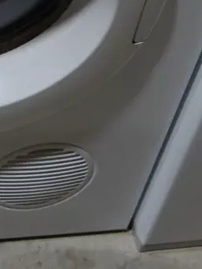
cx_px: -24
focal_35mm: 139
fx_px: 1082
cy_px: -109
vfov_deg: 13.5
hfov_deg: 10.5
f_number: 4.4
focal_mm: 20
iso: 200
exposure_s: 1/100
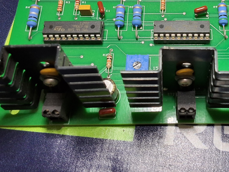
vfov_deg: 24.2
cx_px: 186
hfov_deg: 31.8
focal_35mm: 59
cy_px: 23
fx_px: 390
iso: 80
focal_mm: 2.91
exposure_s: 1/40
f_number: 1.9
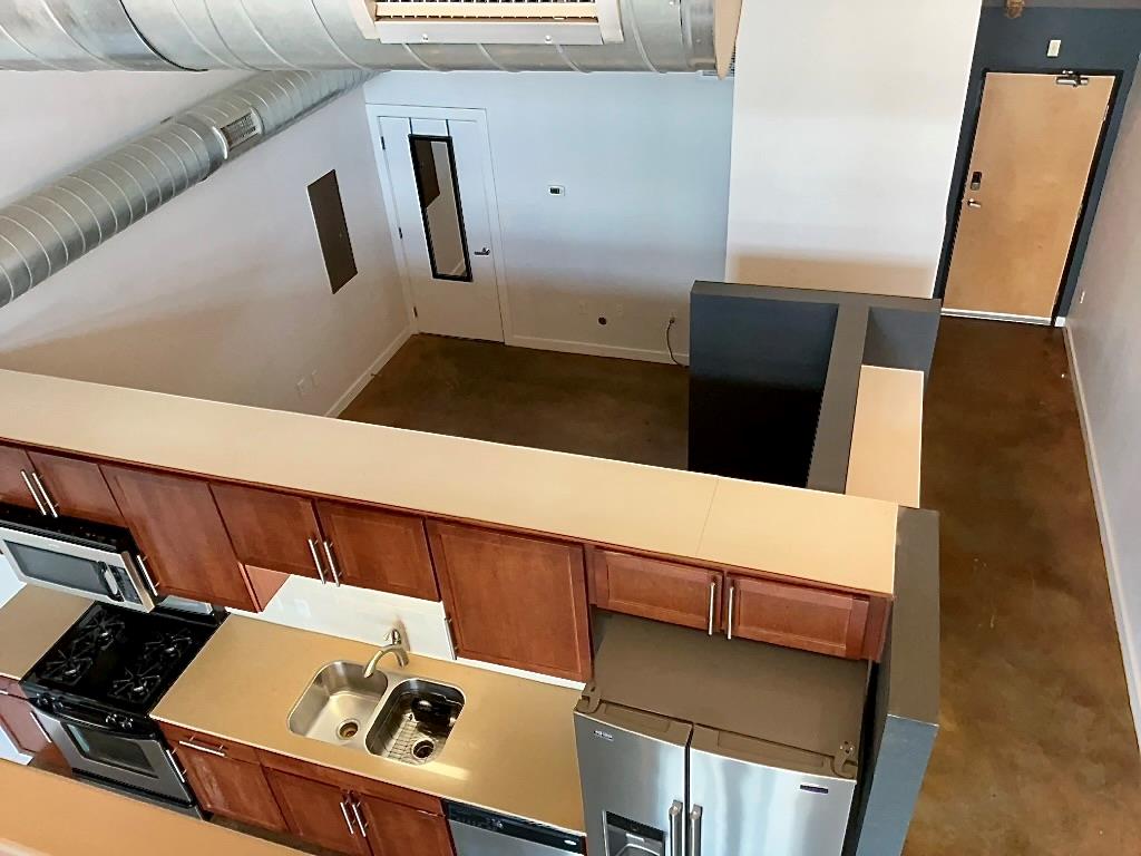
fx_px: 890
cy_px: 428
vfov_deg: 51.4
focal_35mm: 27
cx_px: 570
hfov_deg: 65.3
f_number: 1.8
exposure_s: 1/60
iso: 160
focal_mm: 3
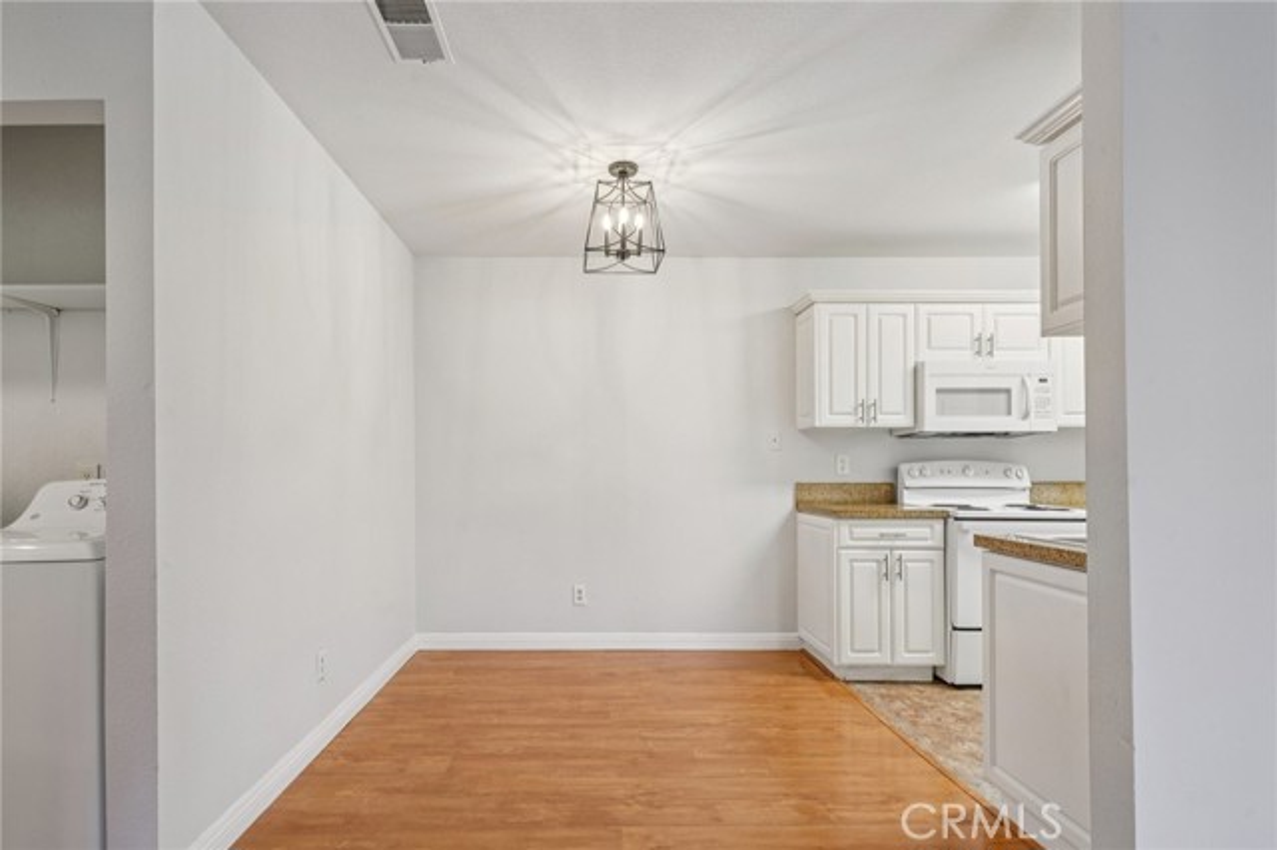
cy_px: 425
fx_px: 638
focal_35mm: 18
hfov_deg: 90.0
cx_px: 638
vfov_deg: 67.3
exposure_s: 1/20
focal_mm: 18
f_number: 9
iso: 400
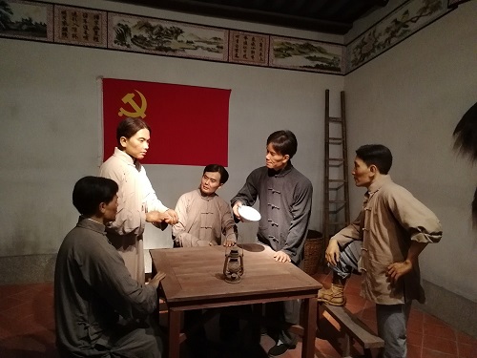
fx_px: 372
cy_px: 179
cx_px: 238
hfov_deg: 65.3
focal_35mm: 27
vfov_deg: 51.4
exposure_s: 1/16.7
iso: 640
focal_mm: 3.95
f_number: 2.2
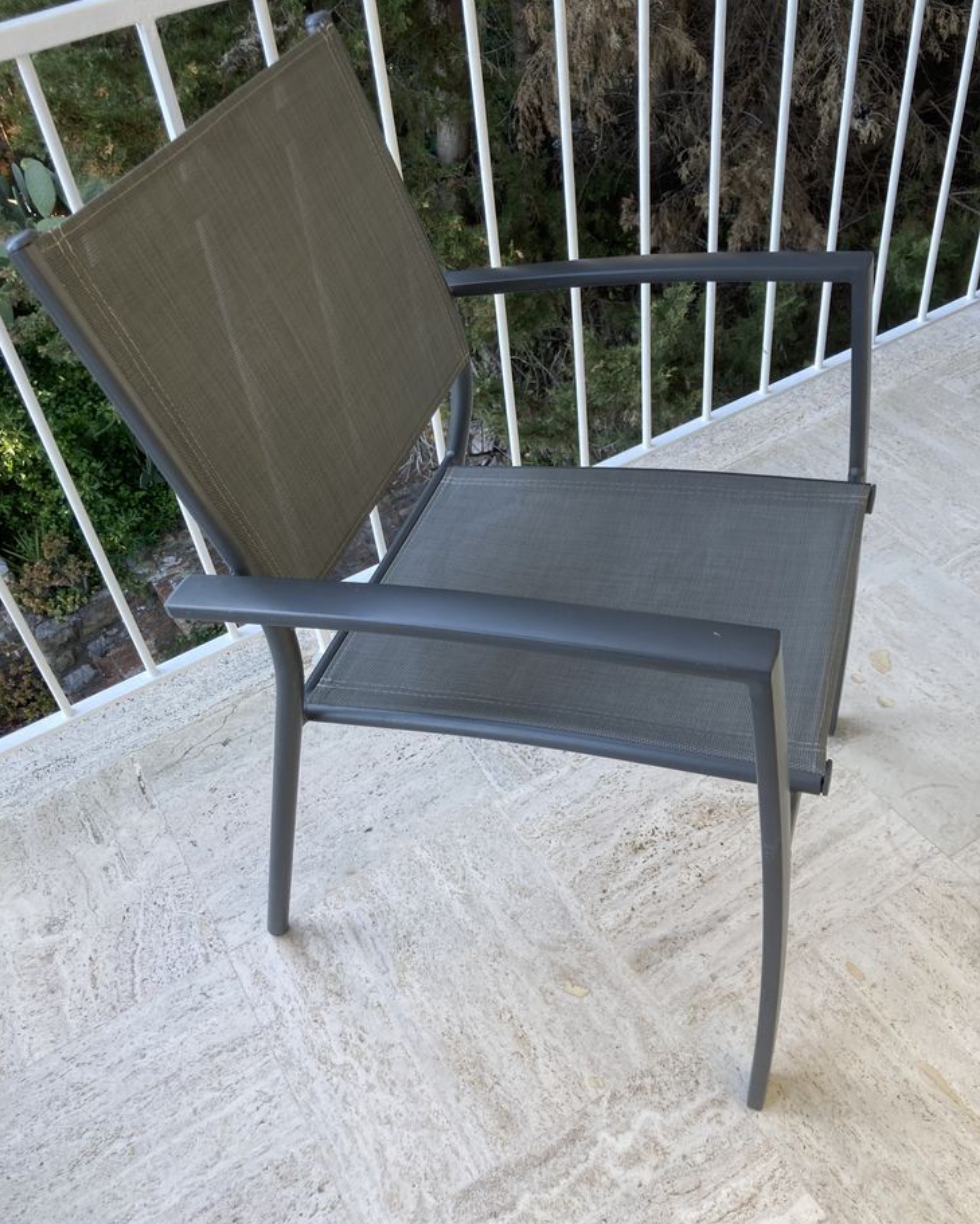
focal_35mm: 30
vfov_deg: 58.8
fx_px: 1087
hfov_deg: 48.5
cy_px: 603
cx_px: 496
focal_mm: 3.99
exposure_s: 1/122
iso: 25
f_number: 1.8
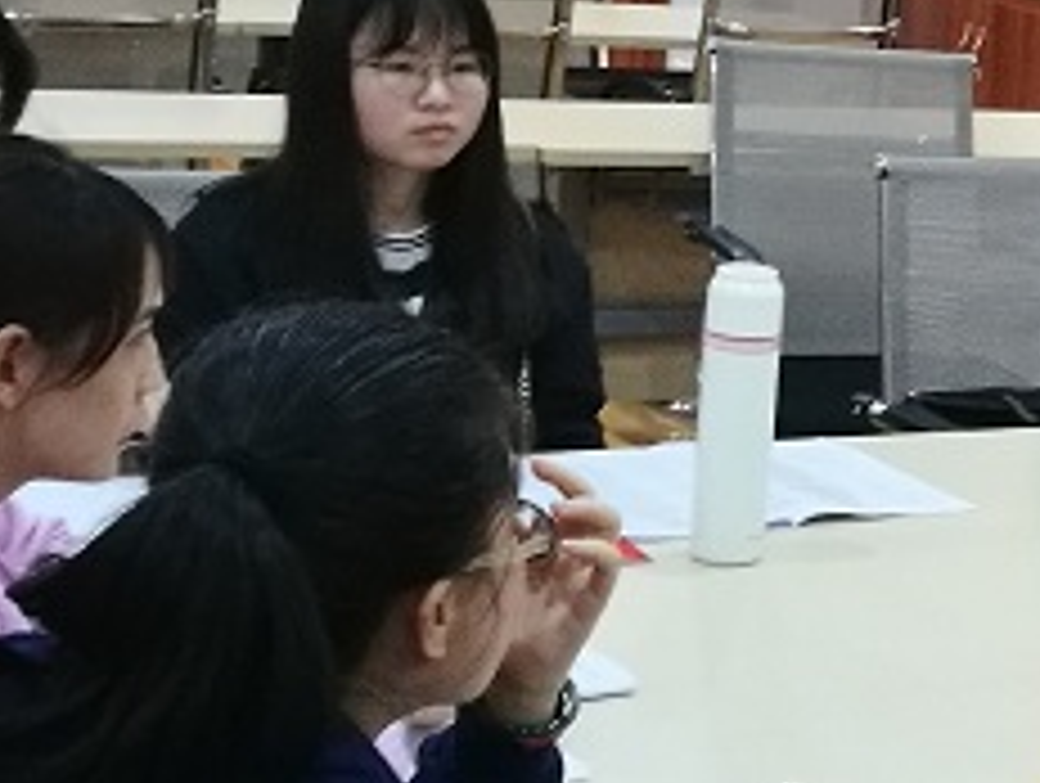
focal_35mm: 105
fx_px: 3160
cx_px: 1445
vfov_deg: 14.1
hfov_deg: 17.3
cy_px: 394
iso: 400
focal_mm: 4.5
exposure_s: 1/33.3
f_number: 2.2
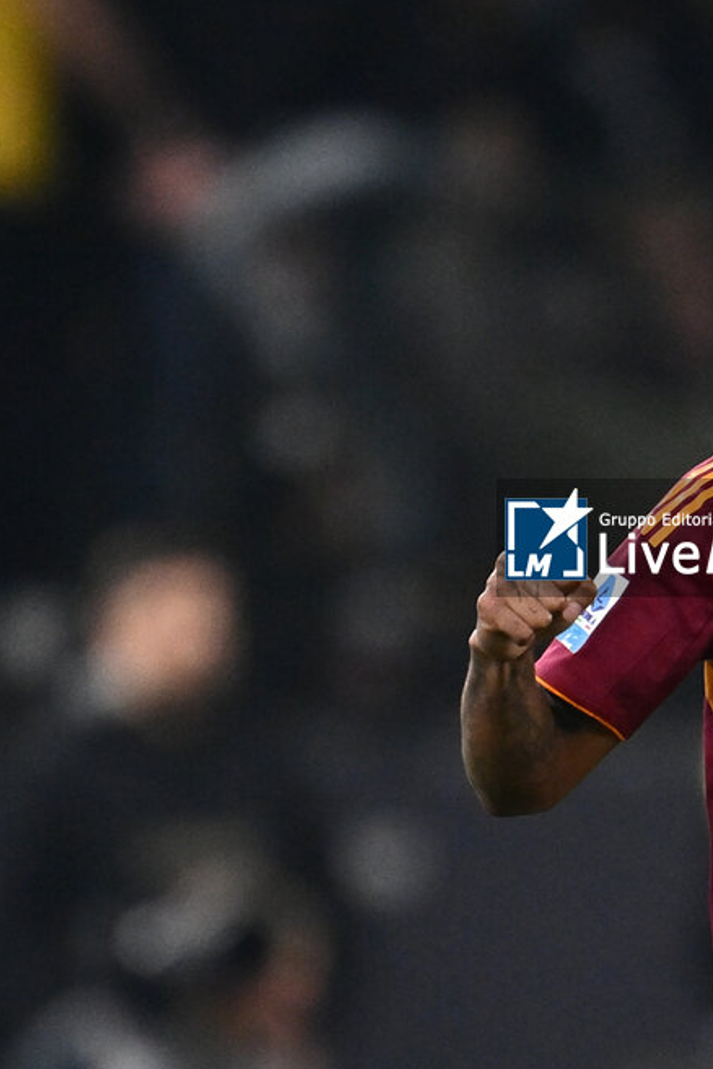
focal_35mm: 872
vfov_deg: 2.4
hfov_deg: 1.6
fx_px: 25904
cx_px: 656
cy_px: 522
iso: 2500
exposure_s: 1/2000
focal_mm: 560
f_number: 4
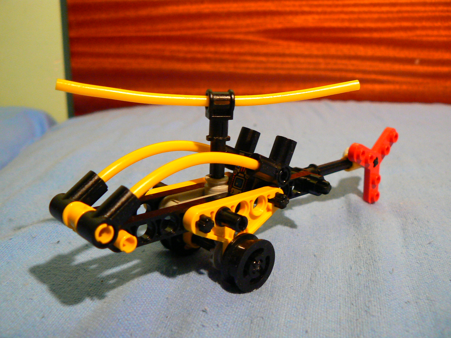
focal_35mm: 36
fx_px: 469
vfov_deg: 39.7
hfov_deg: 51.4
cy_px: 169
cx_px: 226
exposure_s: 1/8
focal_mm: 6
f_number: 2.8
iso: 200
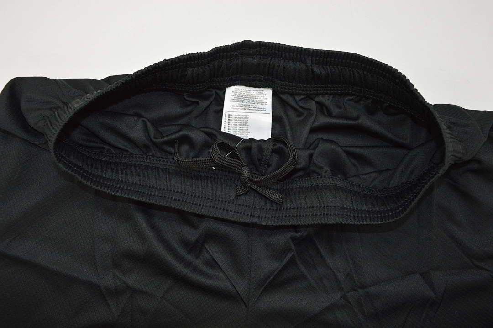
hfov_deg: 51.3
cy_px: 164
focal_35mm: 38
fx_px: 513
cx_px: 246
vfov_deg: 35.4
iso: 400
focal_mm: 25
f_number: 5.6
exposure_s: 1/200
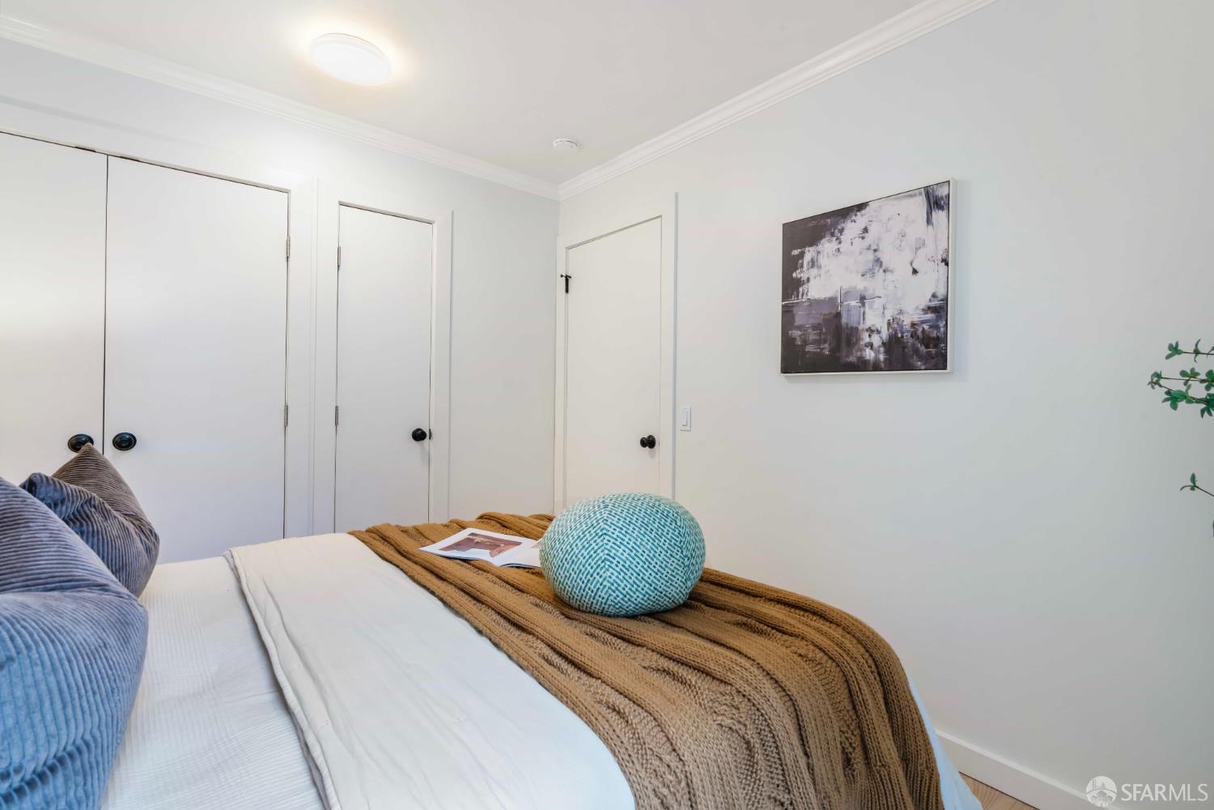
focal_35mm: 16
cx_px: 607
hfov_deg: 96.7
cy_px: 405
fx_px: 540
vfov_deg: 73.7
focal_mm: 16
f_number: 11
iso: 640
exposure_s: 1/10
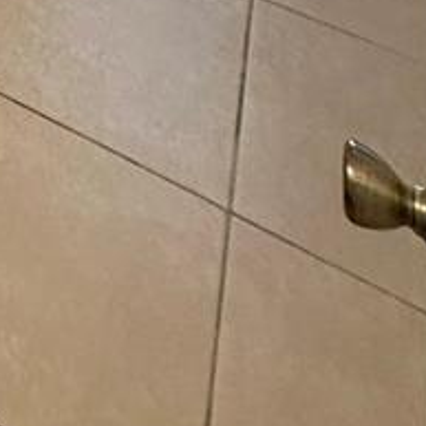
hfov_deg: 17.2
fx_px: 1072
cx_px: -395
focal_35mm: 77
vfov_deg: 11.8
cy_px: -828
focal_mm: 2.22
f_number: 2.2
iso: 125
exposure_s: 1/120
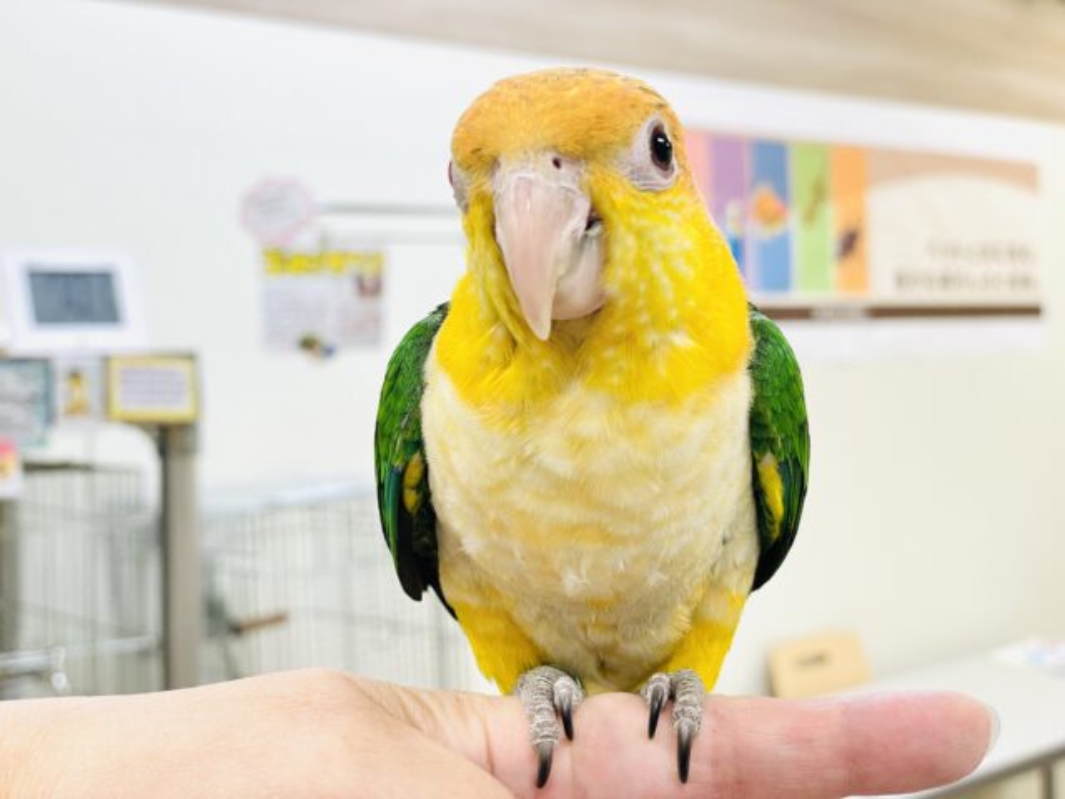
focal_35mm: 52
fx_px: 1600
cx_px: 532
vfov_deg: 28.0
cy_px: 400
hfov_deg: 36.8
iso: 80
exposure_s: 1/99
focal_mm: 6
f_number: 2
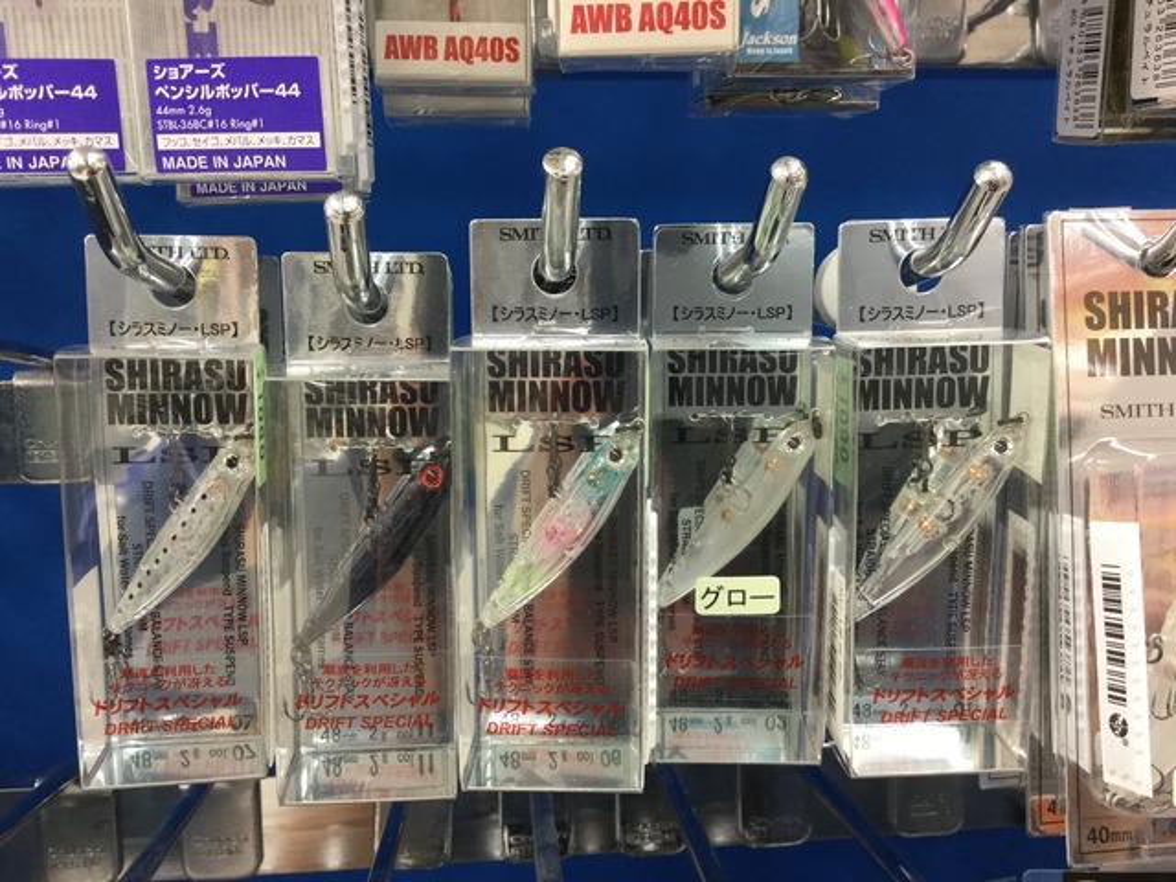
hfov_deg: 58.4
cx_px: 588
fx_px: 1053
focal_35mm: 31
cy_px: 441
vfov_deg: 45.4
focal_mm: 3.3
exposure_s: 1/30
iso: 64
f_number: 2.4
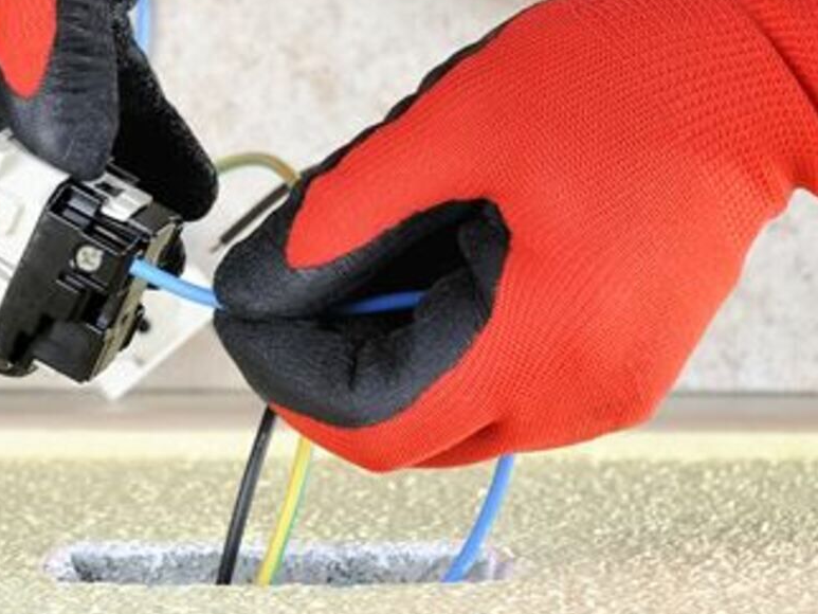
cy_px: 19
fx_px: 3947
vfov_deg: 8.8
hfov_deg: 11.8
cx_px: 107
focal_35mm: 167
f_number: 11
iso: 200
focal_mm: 70
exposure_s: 1/160
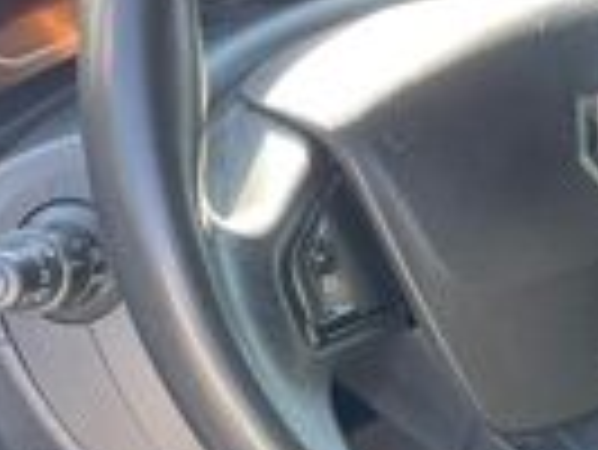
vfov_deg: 11.9
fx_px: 2161
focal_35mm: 125
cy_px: 302
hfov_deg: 15.0
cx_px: 773
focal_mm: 4.2
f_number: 1.6
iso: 40
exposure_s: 1/121
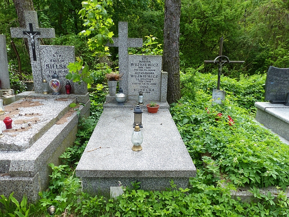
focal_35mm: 25
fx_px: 209
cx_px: 144
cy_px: 108
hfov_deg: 69.4
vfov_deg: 54.9
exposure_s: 1/200
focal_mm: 4.5
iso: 100
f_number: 4
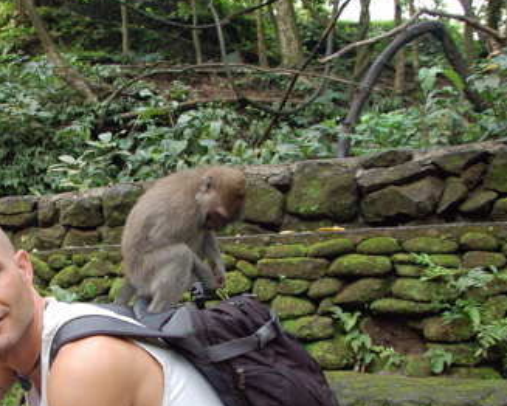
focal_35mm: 52
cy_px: 249
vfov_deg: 29.1
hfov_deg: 35.5
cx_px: 150
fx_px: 781
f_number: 6.3
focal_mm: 22
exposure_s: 1/160
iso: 1600
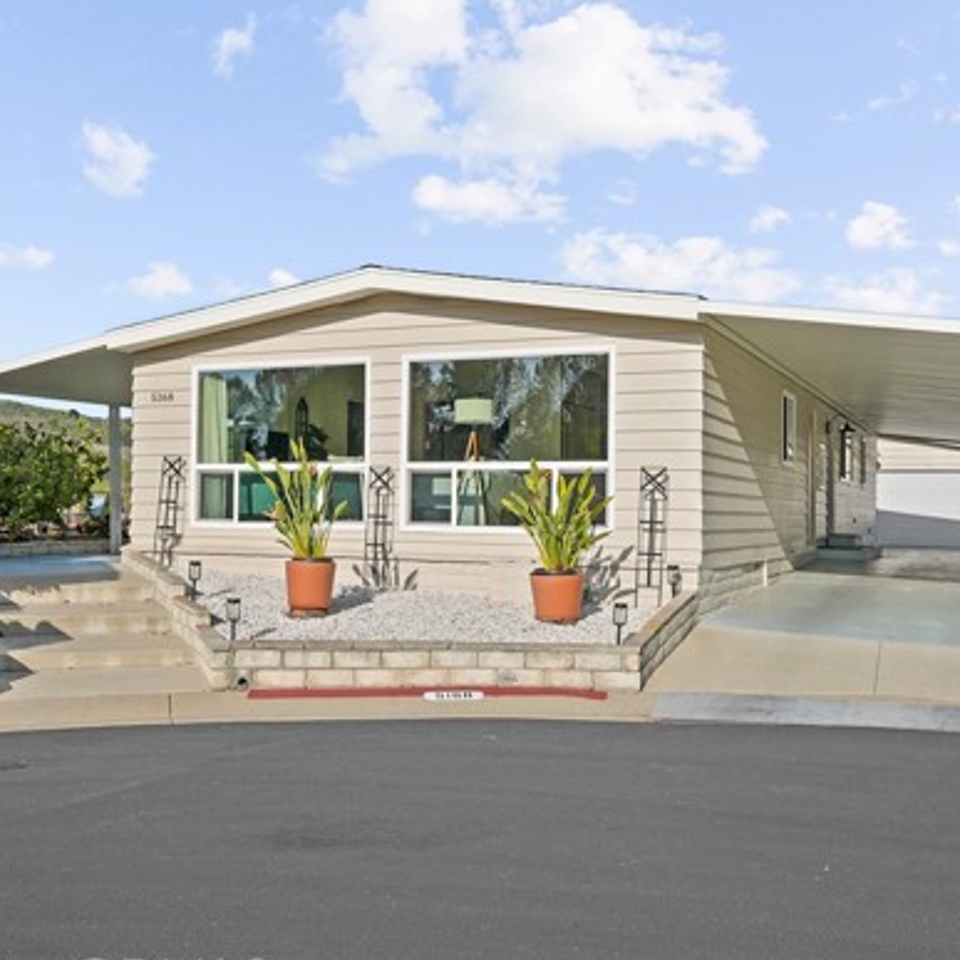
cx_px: 419
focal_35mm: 39
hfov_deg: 43.0
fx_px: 1214
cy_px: 487
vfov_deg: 43.1
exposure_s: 1/200
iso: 100
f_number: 9
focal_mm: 27.5
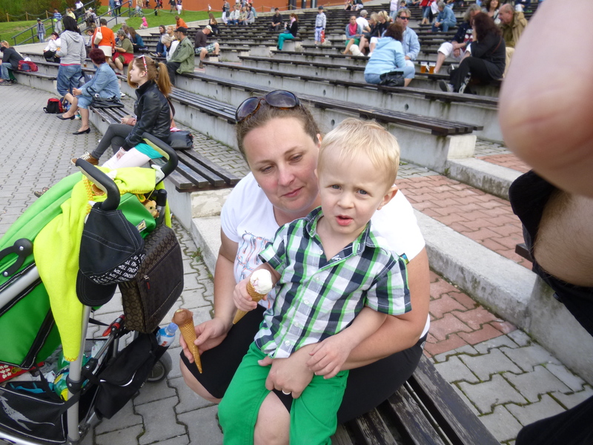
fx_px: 428
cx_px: 296
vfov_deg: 54.9
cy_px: 222
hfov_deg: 69.4
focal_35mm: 25
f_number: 3.1
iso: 100
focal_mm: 4.5
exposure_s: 1/160
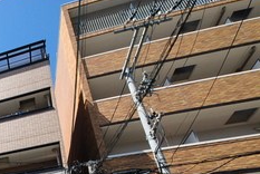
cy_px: 229
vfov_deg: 30.9
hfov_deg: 40.9
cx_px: -48
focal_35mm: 33
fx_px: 239
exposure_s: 1/200
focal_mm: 8
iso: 200
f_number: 10
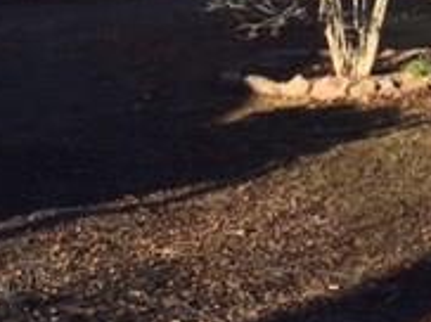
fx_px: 1268
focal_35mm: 102
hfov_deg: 16.6
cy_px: -33
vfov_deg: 14.1
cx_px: 741
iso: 32
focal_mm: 4.15
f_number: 2.2
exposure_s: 1/1068
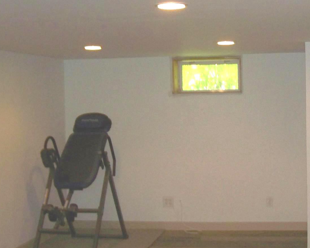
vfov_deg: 22.2
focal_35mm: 69
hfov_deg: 27.2
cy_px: 121
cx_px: 221
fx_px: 633
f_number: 2.8
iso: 200
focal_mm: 6.3
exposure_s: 1/30
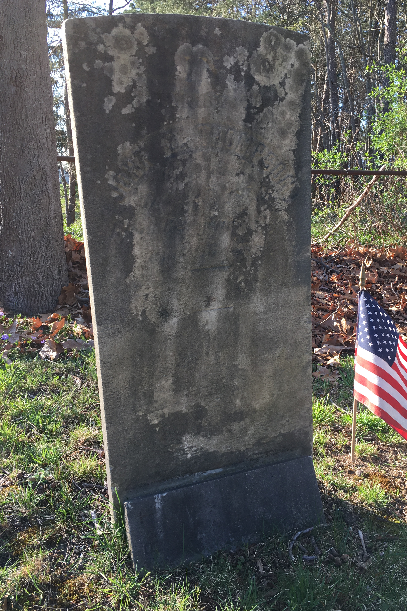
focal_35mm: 31
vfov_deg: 60.3
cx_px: 228
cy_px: 305
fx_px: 526
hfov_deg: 42.3
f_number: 2.2
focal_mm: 4.15
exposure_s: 1/227
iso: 25
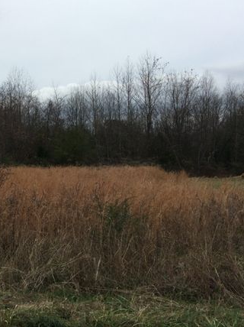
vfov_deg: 38.2
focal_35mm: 50
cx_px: 62
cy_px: 168
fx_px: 471
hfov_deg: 28.6
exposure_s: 1/853
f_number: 2.4
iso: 32
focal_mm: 3.3
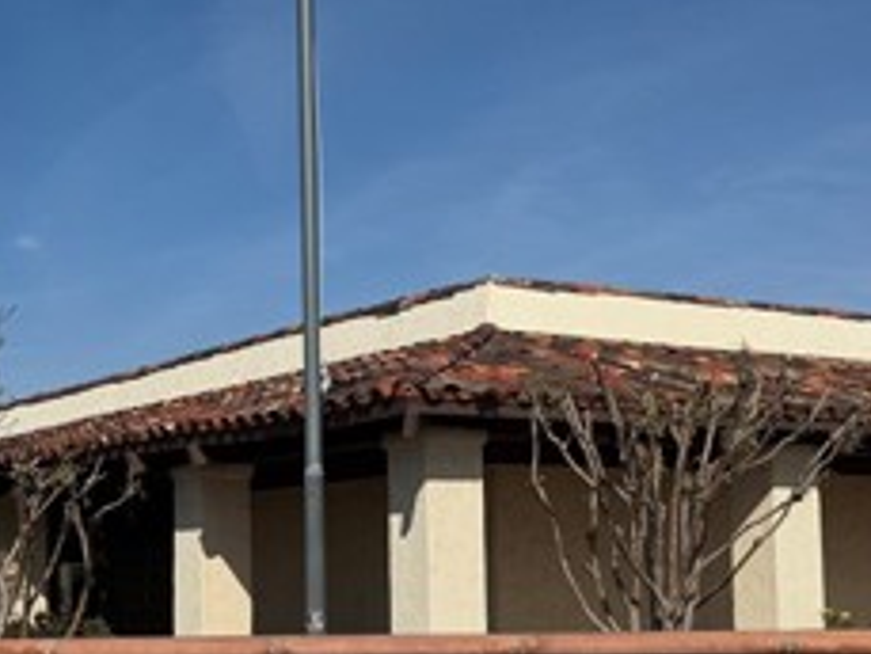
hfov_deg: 28.9
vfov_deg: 21.8
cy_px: 456
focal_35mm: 67
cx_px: 388
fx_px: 1687
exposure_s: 1/14286
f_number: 1.78
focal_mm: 6.76
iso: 64
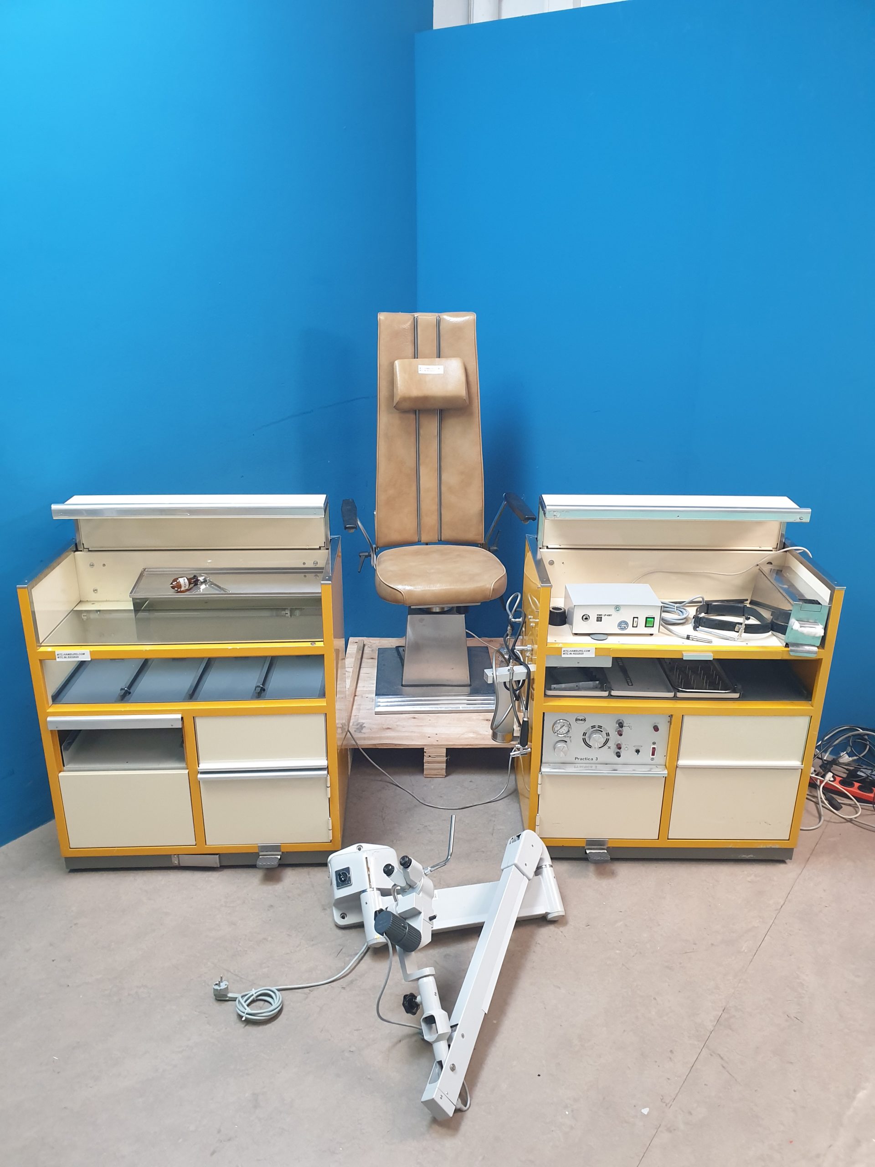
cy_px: 584
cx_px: 438
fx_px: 876
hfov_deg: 53.1
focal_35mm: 26
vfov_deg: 67.3
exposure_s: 1/33
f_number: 2.4
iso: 250
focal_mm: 4.3
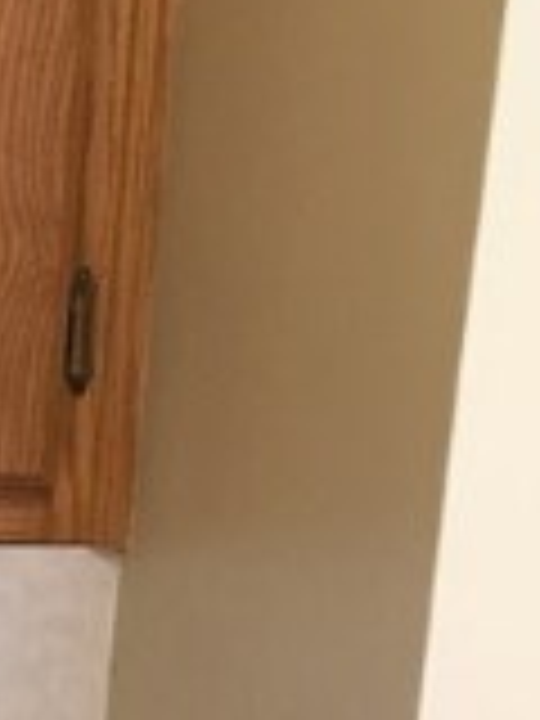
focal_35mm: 139
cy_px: 729
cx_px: -603
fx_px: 2891
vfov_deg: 14.0
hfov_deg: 9.8
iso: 100
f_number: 2.2
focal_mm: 4.15
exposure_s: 1/30
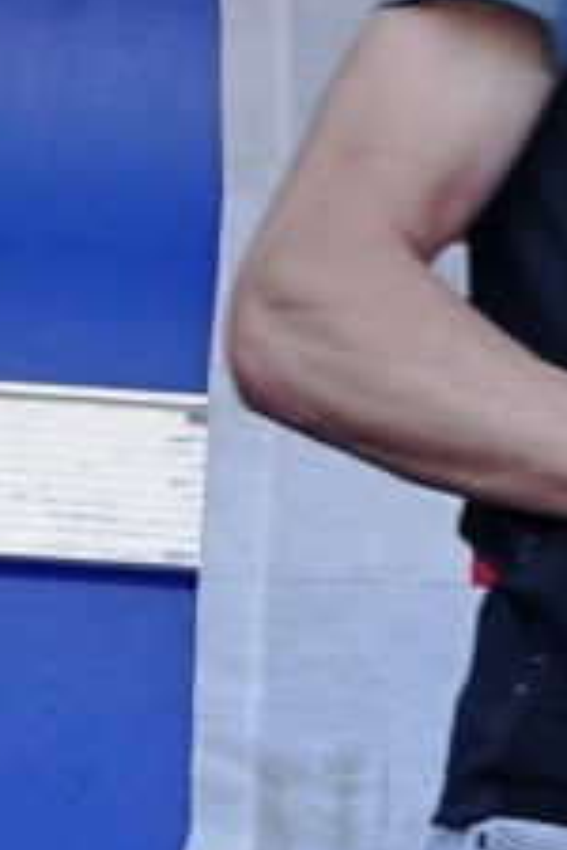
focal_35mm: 109
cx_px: 985
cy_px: 986
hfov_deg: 11.7
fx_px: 2575
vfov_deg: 17.9
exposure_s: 1/80
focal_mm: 8.85
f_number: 4
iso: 125
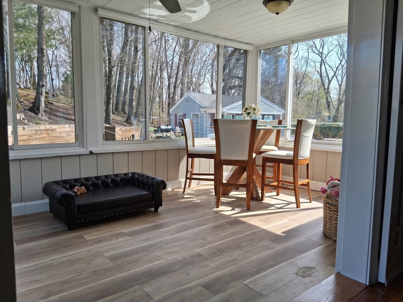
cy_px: 151
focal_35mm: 26
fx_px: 303
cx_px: 202
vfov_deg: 53.1
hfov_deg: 67.3
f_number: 1.8
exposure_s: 1/185
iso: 25
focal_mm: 3.98
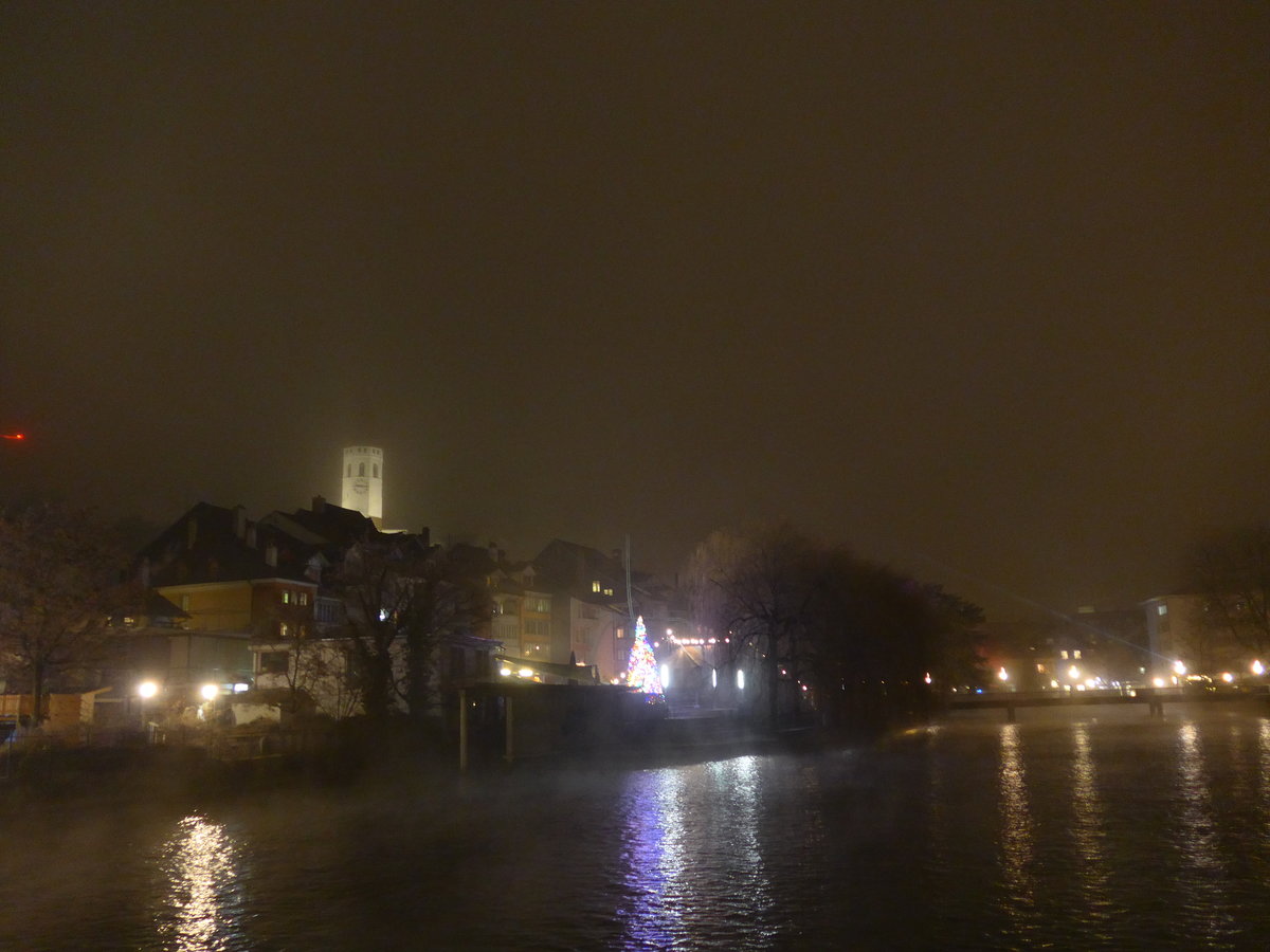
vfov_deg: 48.2
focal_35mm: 29
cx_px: 635
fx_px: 1064
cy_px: 476
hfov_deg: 61.7
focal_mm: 6
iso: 500
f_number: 2
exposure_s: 1/8
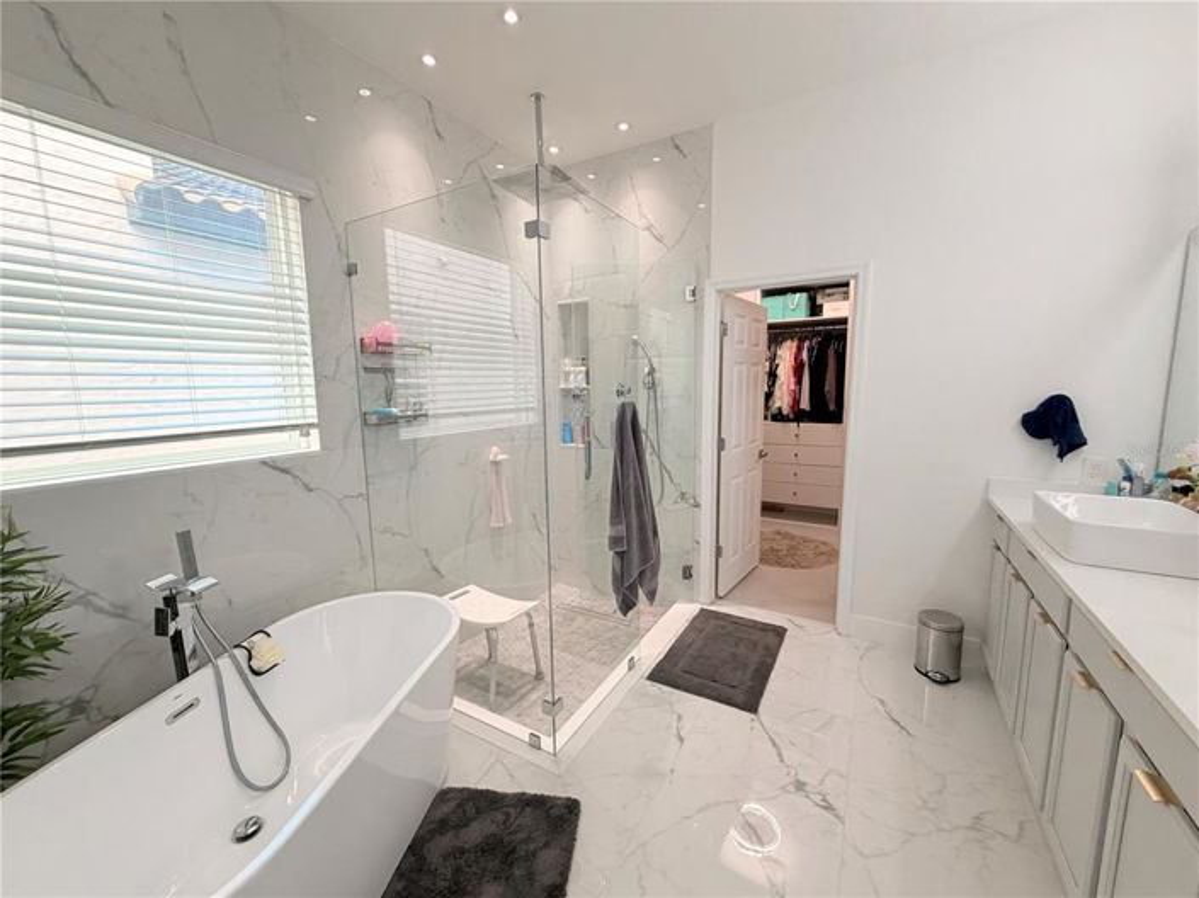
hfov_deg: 102.1
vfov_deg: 85.6
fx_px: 485
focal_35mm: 14
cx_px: 600
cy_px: 449
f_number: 2.2
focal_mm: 2.22
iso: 125
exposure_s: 1/120
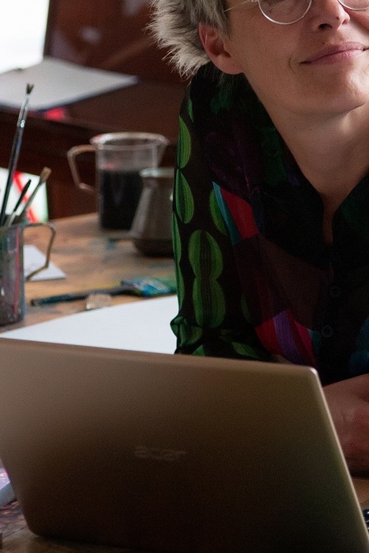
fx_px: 2953
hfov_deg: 7.1
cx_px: 295
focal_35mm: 192
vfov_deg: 10.7
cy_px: 55
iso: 3200
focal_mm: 92
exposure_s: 1/200
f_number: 5
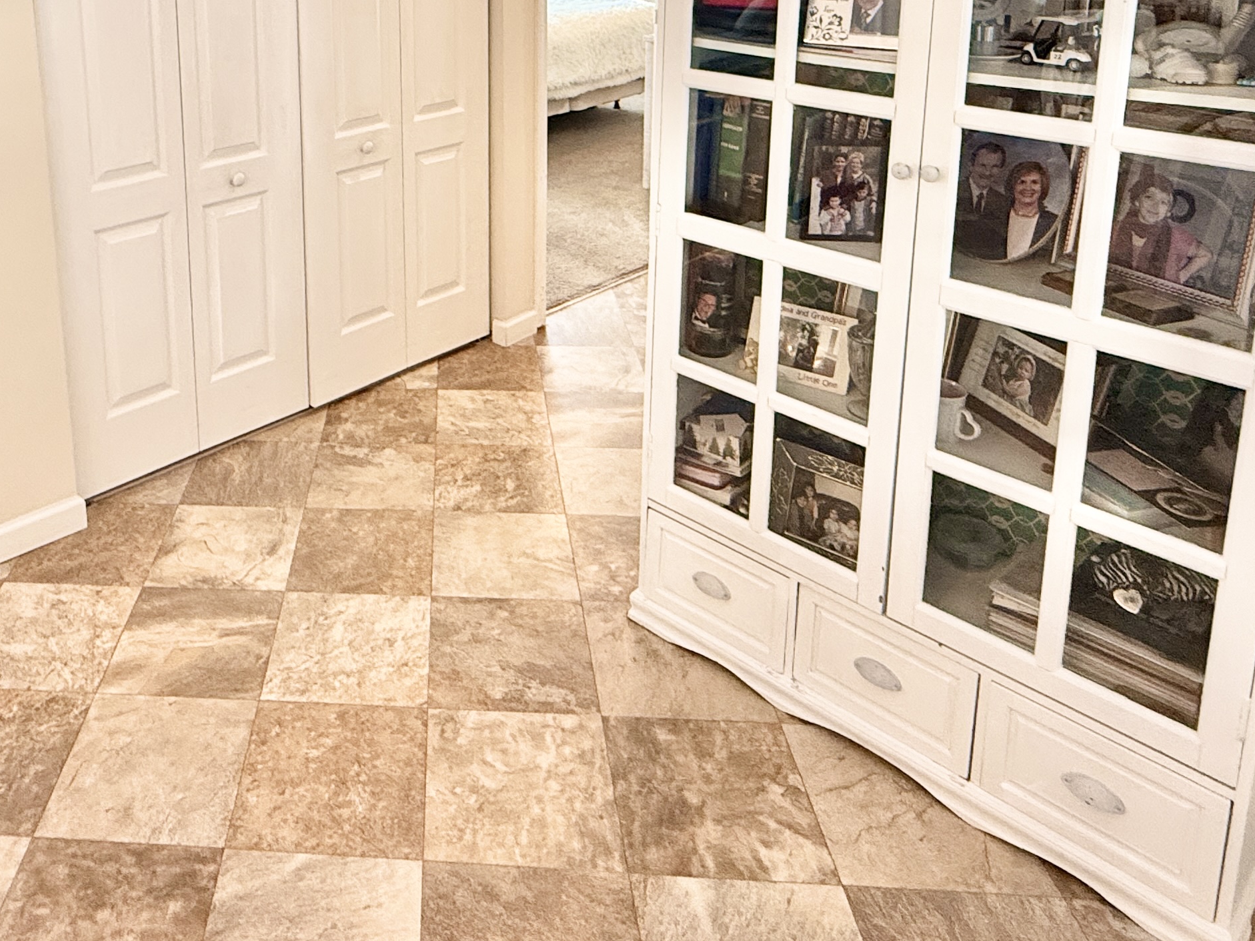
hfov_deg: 57.7
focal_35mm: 30
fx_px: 1088
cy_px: 87
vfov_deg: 42.7
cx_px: 356
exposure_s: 1/120
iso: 250
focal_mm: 2.22
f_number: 2.2
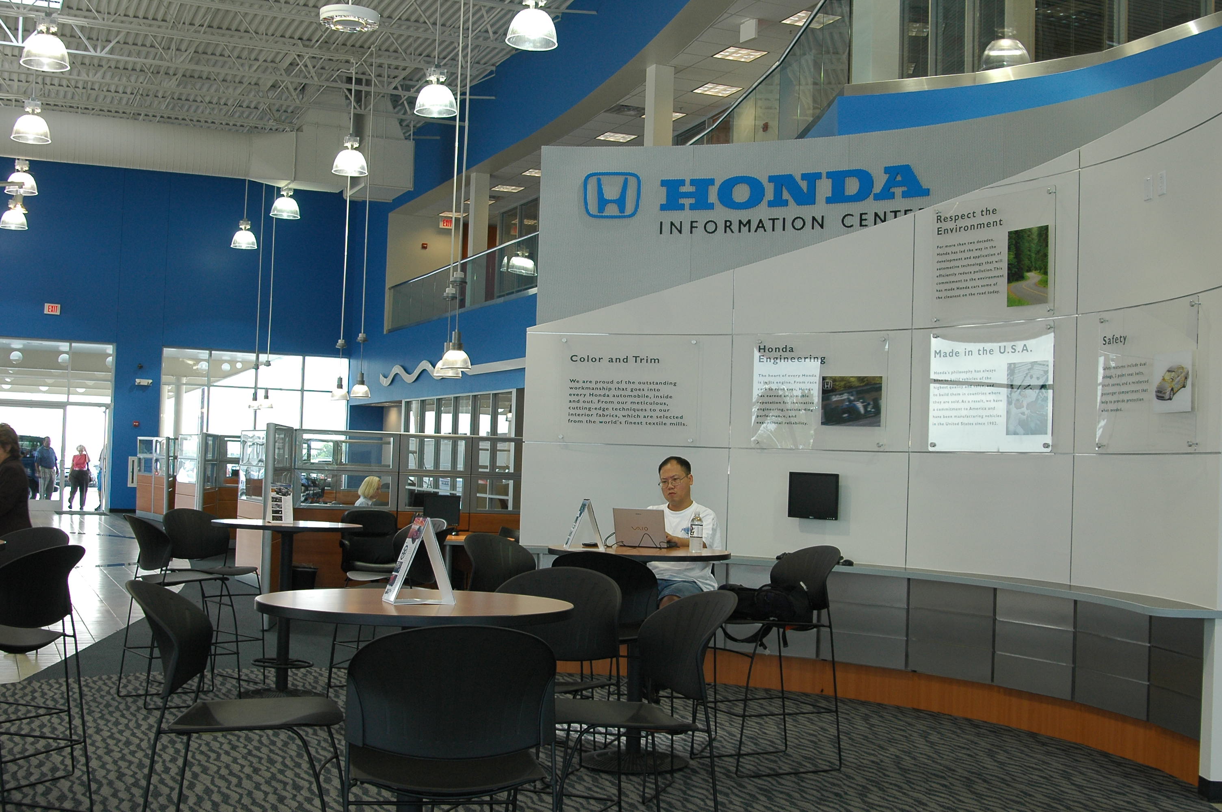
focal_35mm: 42
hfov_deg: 46.4
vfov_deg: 31.8
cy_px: 406
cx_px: 611
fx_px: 1424
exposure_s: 1/80
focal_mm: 28
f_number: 6.3
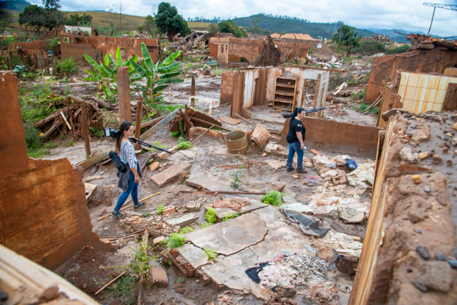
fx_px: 305
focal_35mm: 24
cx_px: 228
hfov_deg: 73.7
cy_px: 152
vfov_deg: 53.2
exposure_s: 1/100
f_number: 10
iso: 320
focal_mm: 24
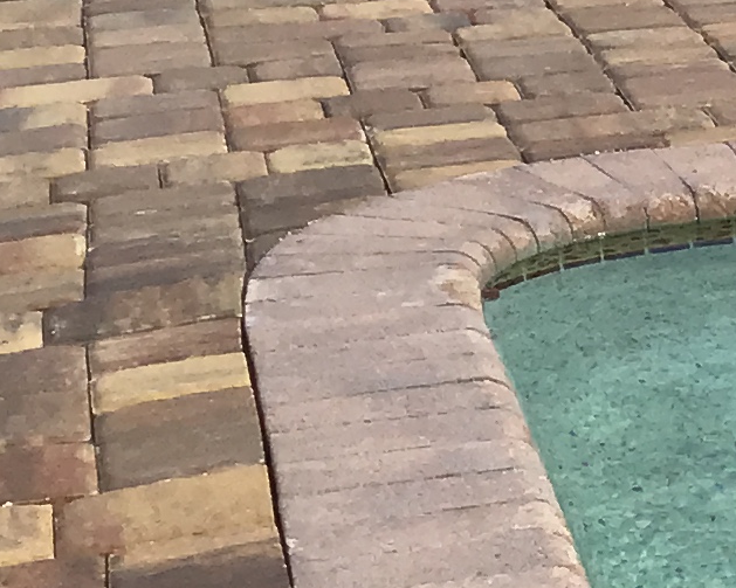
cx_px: 1740
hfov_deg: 10.6
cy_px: 457
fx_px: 3419
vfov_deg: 9.8
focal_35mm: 157
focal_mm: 3.3
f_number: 2.4
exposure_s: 1/1894
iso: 25
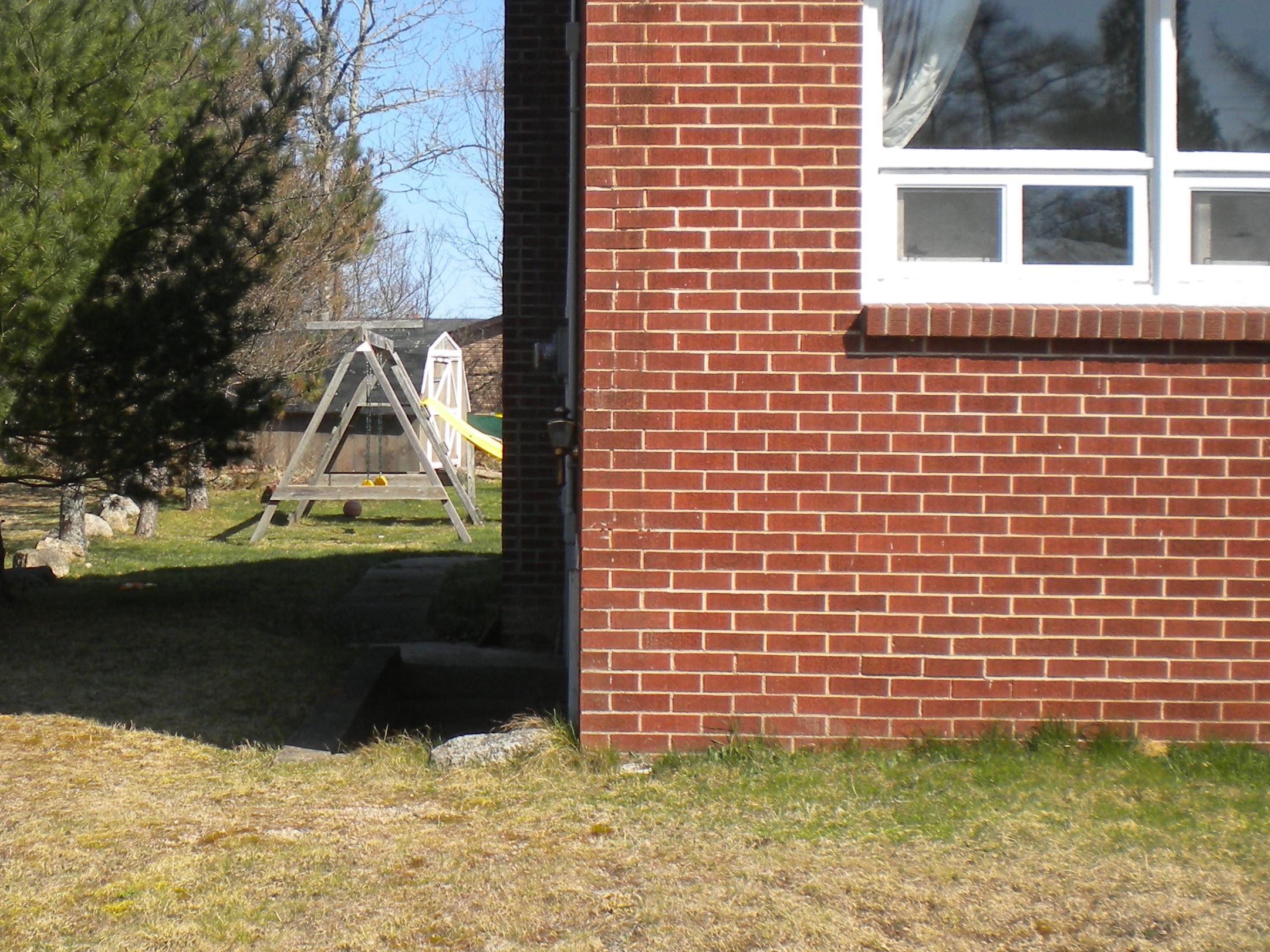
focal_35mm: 59
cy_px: 504
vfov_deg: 24.8
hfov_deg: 32.4
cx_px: 407
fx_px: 2165
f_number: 4.6
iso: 80
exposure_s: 1/490
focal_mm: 6.3
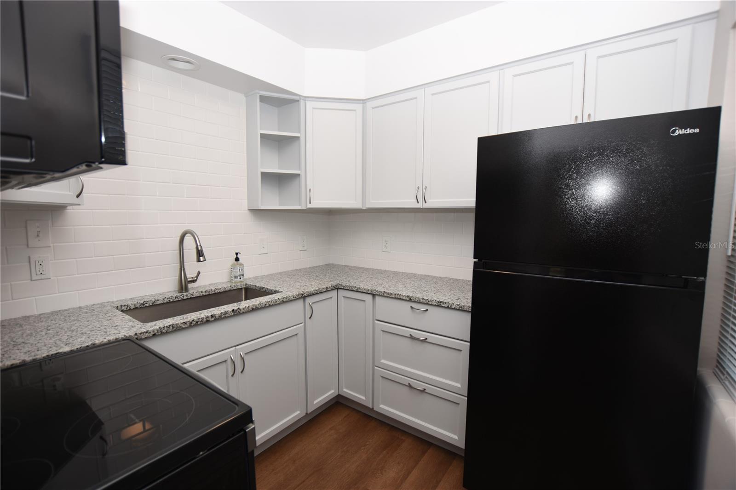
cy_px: 245
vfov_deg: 77.3
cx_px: 368
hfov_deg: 100.4
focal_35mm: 15
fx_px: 307
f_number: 4
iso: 100
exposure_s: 1/60
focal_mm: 10
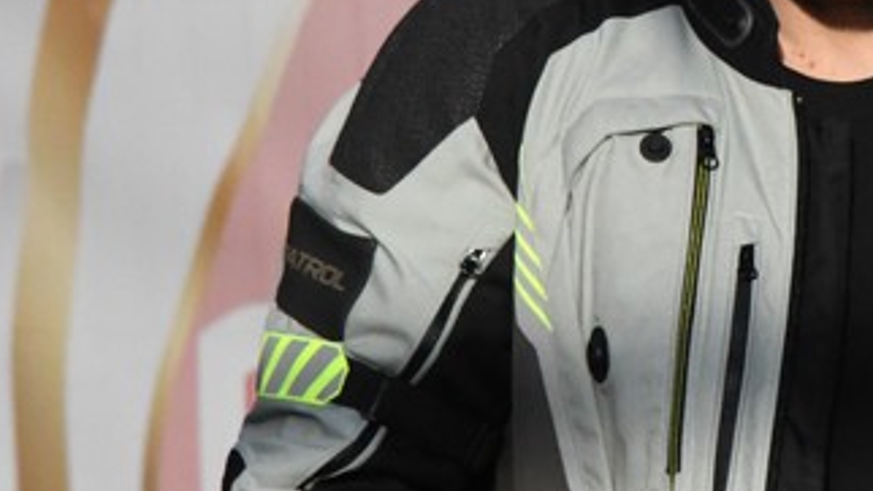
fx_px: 23121
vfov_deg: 1.2
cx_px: 881
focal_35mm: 999
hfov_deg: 2.2
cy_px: -72
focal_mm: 250
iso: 6400
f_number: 10
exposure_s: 1/6400
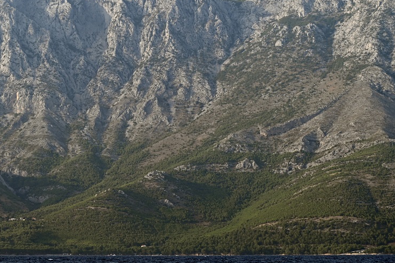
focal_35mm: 152
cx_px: 167
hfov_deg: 13.5
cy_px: 63
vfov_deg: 9.0
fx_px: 1668
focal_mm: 86
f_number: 5.6
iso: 125
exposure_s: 1/500
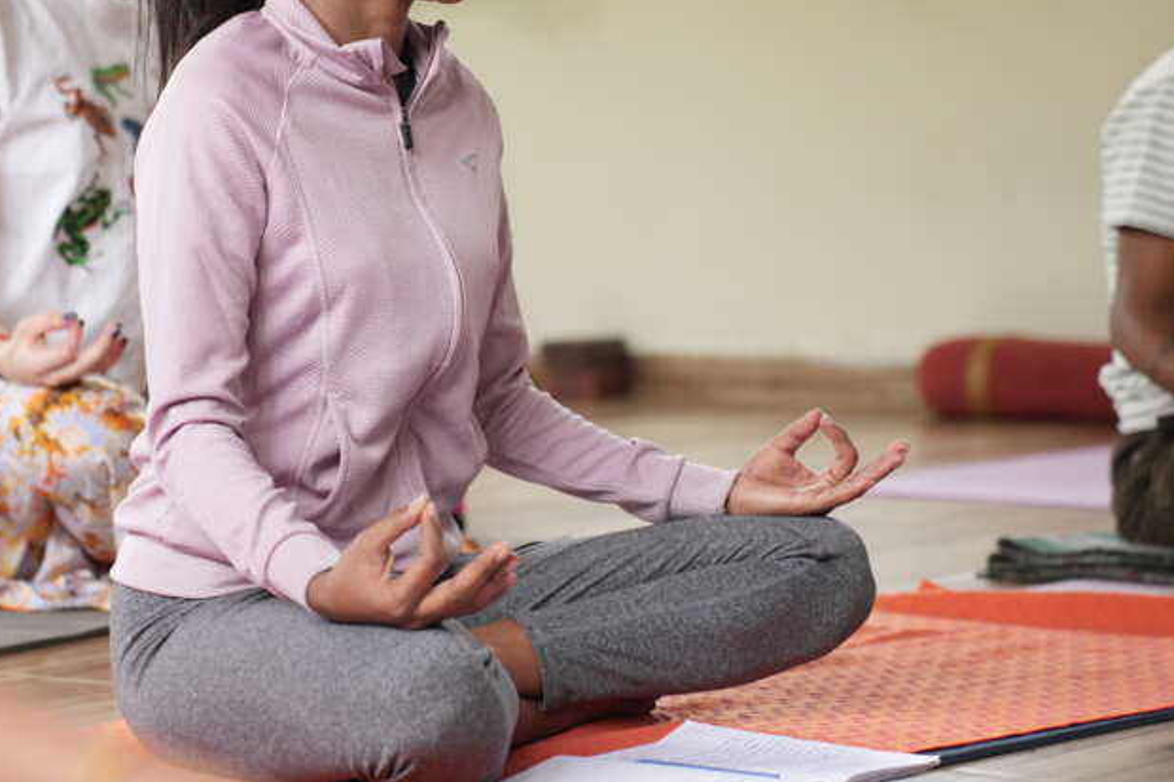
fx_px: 3879
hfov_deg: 17.2
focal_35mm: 119
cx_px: 441
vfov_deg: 11.5
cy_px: 219
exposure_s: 1/100
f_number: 2.8
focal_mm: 72
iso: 500
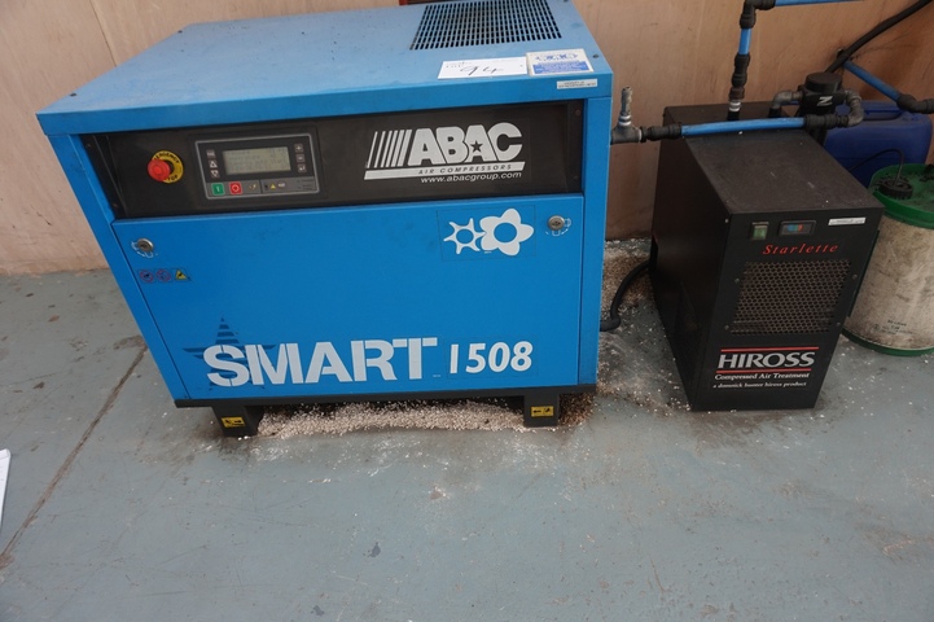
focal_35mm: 24
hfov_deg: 73.8
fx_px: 622
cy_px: 311
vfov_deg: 53.1
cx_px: 467
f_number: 4
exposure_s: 1/160
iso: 400
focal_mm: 16
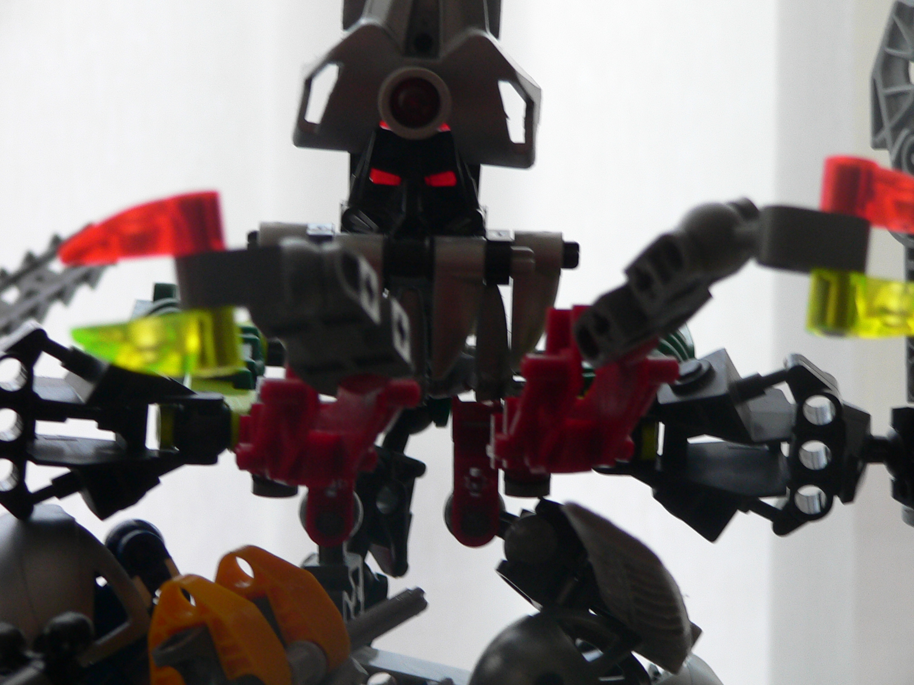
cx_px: 457
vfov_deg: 10.7
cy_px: 342
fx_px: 3670
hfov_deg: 14.2
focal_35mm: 139
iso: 100
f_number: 2.8
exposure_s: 1/10
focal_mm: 18.3
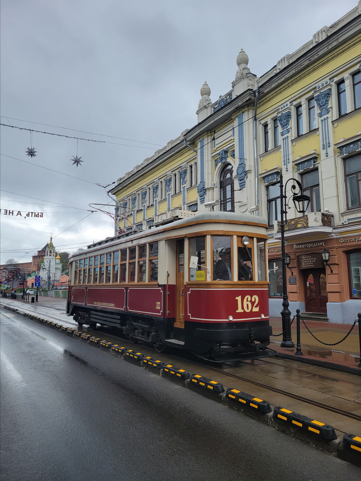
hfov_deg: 53.1
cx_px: 180
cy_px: 240
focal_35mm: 26
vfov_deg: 67.3
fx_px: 362
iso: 40
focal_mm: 5.4
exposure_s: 1/539
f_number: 1.8
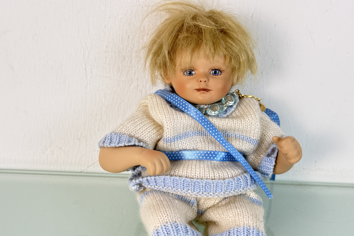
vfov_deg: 26.9
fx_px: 492
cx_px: 160
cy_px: 154
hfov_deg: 39.6
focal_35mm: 50
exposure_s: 1/121
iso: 64
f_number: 1.78
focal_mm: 6.76
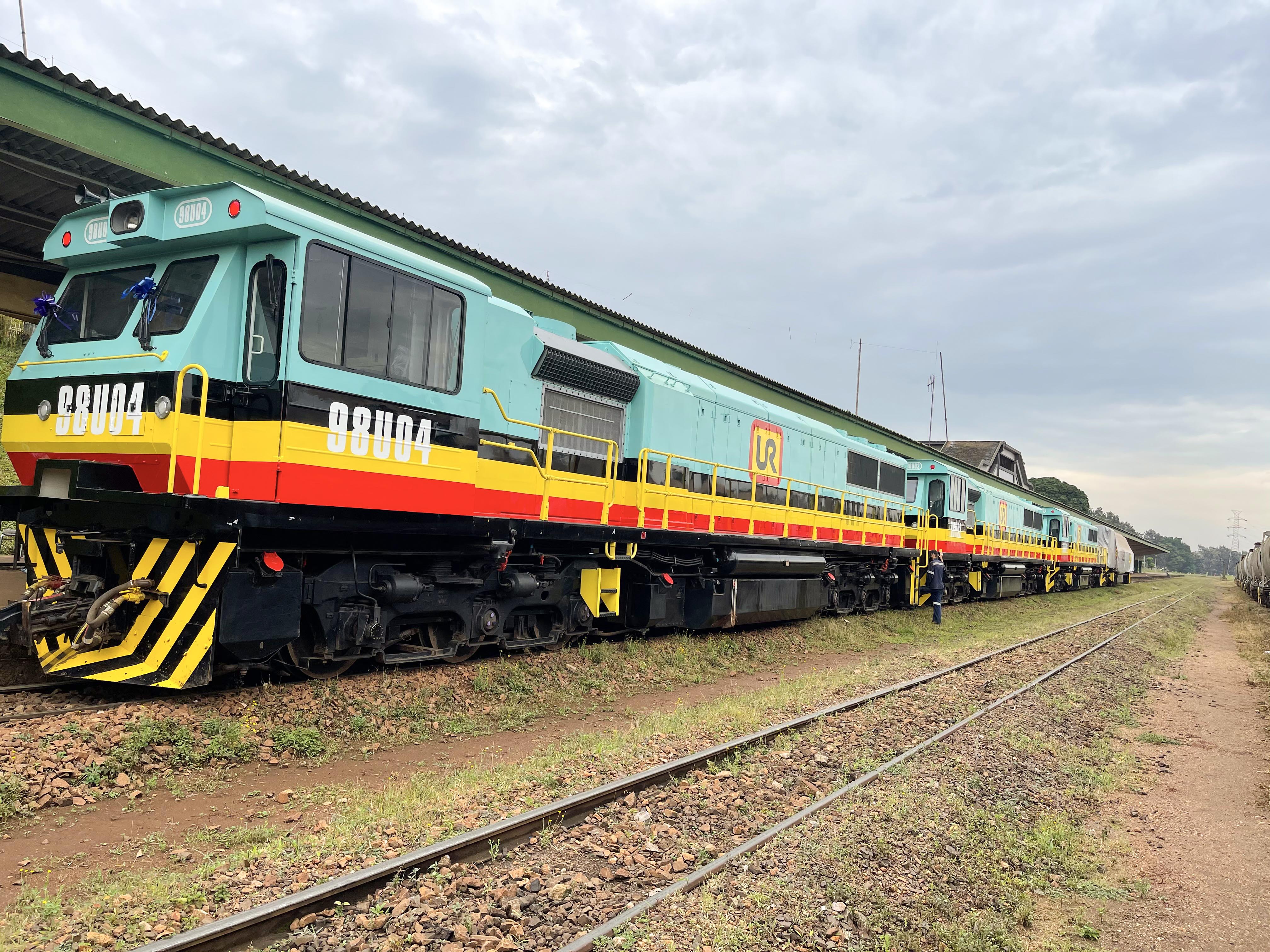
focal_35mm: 26
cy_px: 476
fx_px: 954
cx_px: 635
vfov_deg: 53.1
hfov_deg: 67.3
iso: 32
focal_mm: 5.1
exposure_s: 1/1238
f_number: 1.6
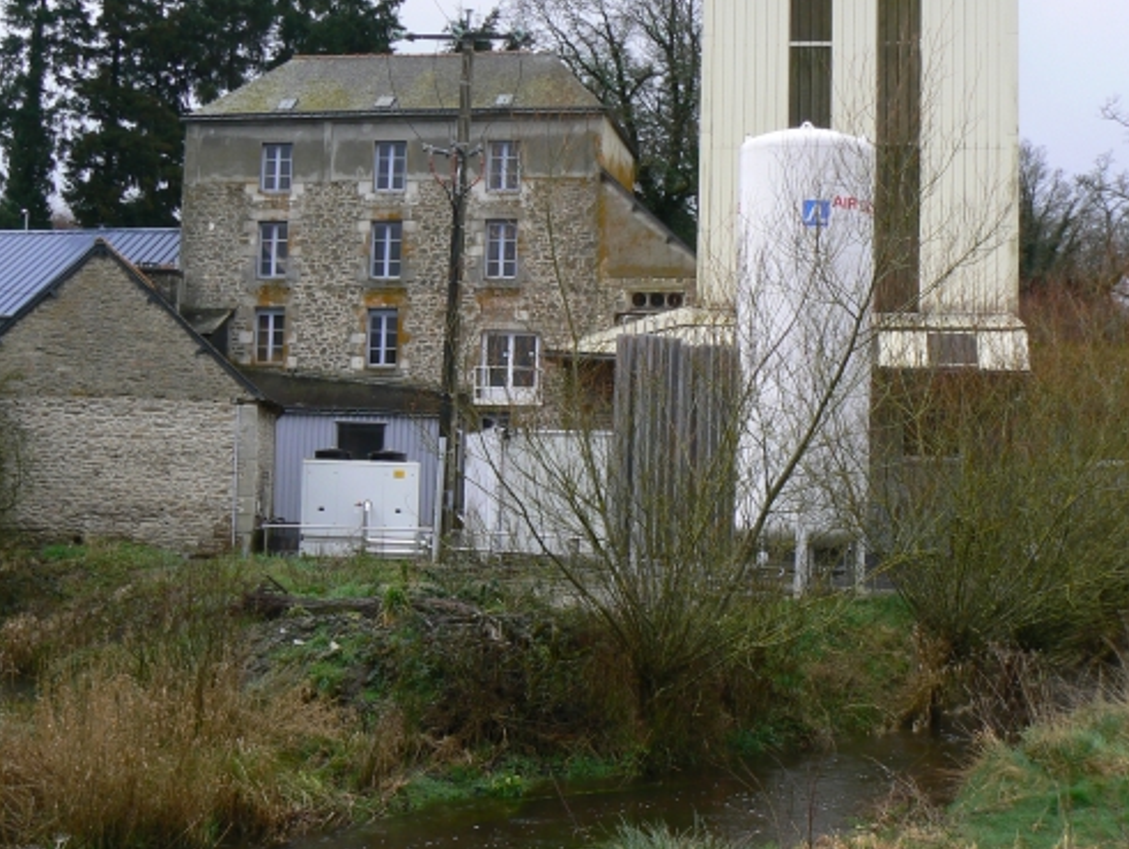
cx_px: 515
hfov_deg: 38.1
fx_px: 1632
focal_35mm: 50
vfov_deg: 29.1
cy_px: 370
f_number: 5.6
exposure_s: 1/160
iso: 80
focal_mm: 6
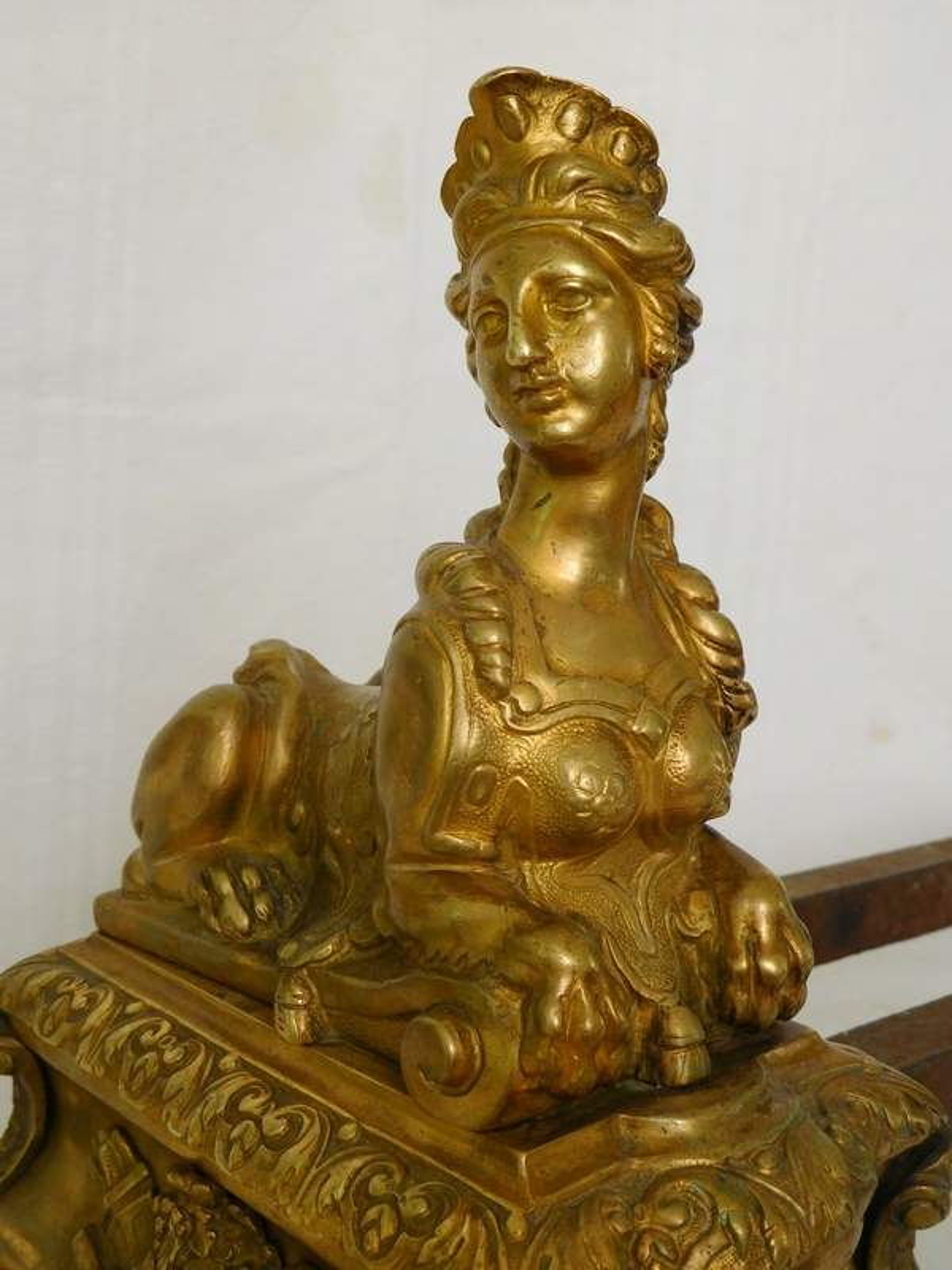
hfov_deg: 36.0
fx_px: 1467
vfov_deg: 46.8
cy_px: 635
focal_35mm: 40
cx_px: 476
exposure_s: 1/30
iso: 125
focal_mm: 7.1
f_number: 3.9
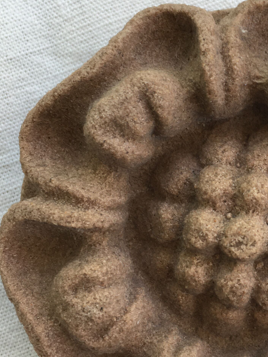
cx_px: 241
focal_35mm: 62
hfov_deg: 23.0
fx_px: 640
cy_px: 200
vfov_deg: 31.2
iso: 32
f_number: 2.2
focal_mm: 4.15
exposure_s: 1/100
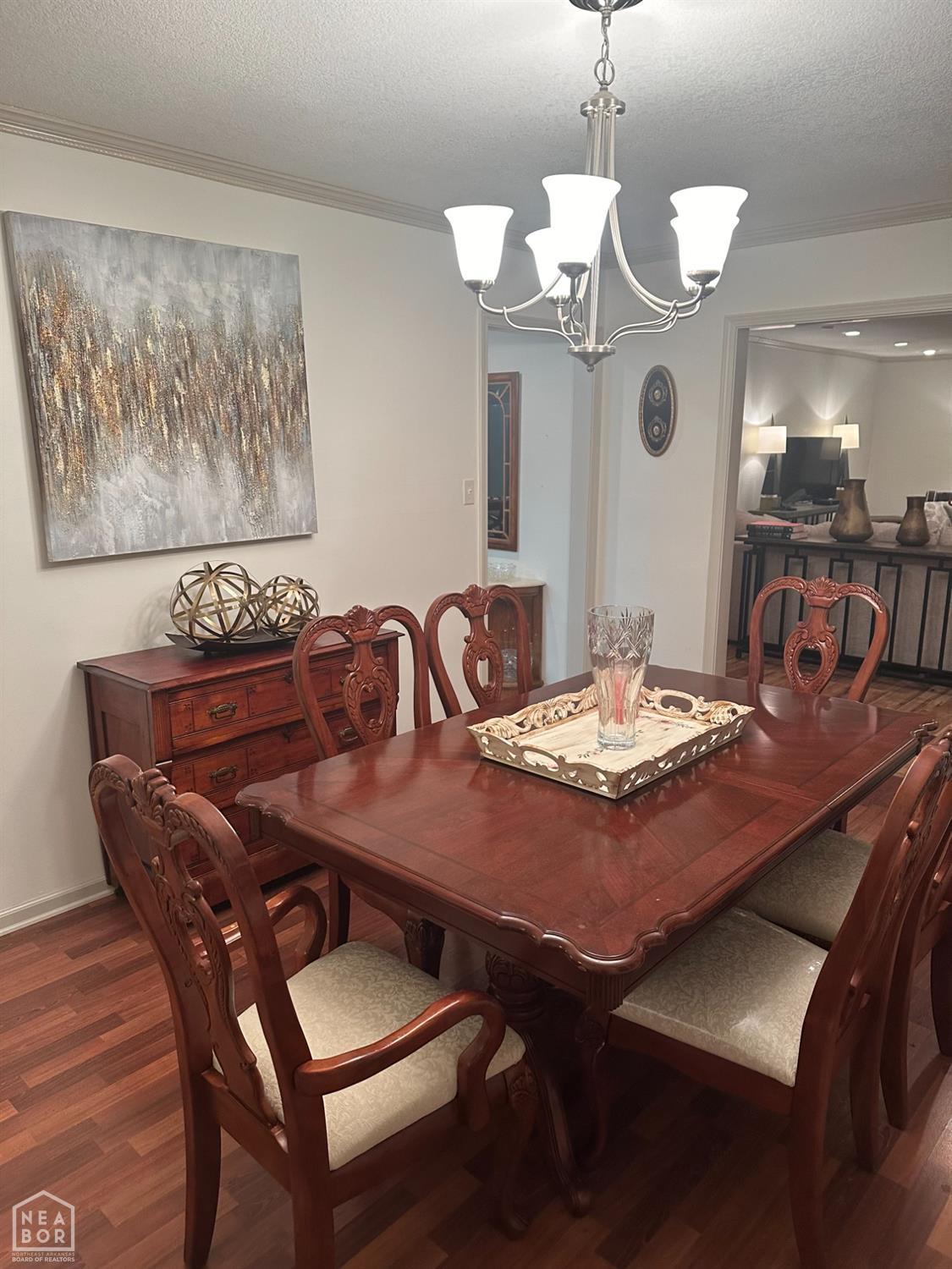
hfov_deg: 56.8
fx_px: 880
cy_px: 634
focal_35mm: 24
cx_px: 476
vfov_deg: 71.6
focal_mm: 6.86
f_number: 1.78
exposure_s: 1/120
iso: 200
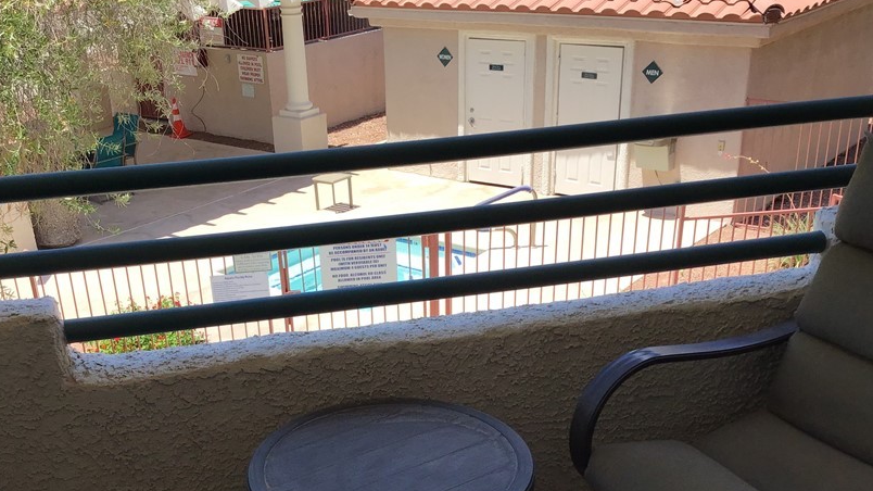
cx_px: 370
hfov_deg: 47.2
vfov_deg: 27.4
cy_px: 362
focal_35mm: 43
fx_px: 995
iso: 25
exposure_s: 1/769
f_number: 2.4
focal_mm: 3.3
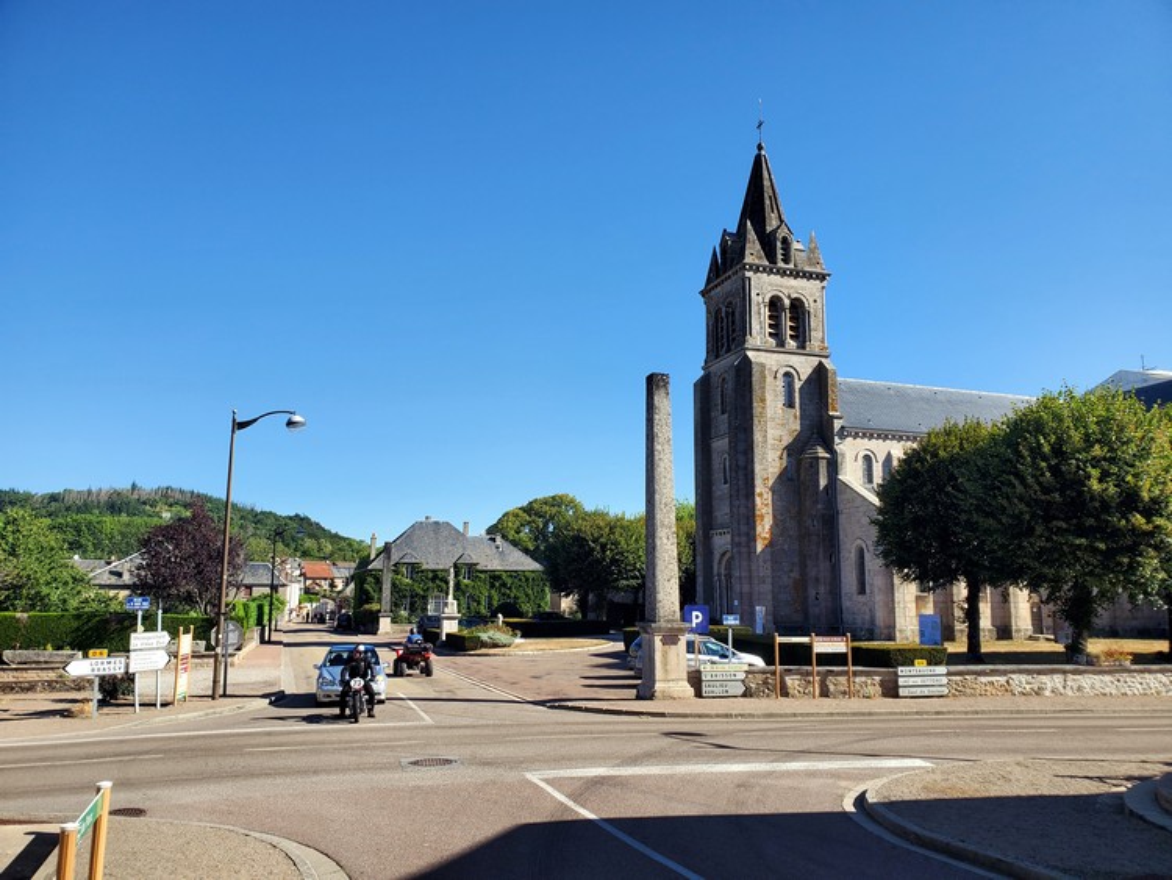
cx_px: 586
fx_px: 881
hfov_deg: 67.3
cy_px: 440
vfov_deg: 53.1
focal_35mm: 26
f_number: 2.4
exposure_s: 1/1239
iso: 50
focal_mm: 4.3
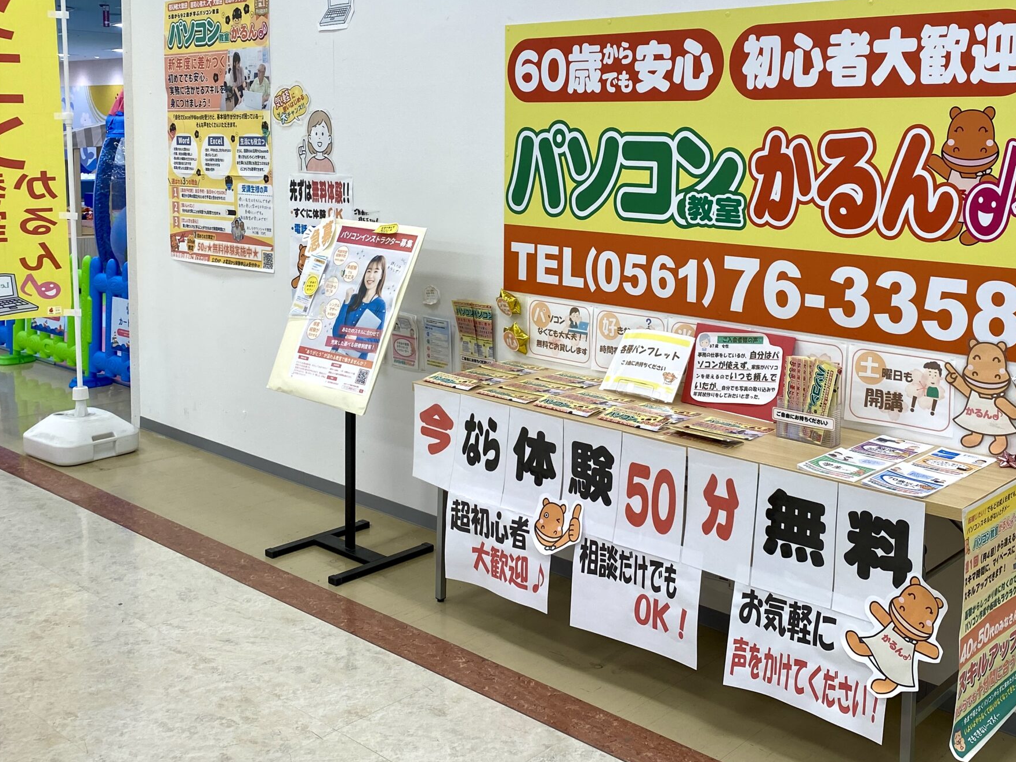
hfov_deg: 48.6
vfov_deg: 37.3
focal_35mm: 38
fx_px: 1115
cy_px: 256
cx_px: 616
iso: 40
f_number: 1.8
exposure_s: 1/120
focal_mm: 4.25
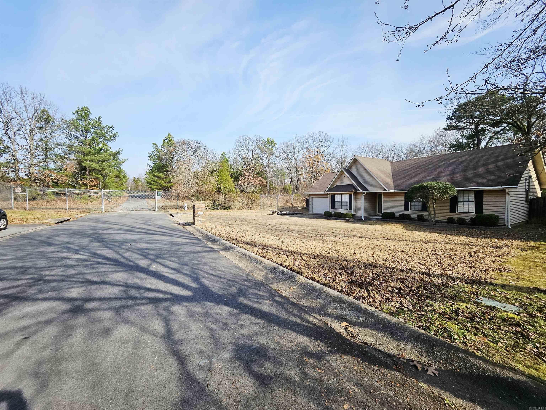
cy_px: 205
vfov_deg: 89.9
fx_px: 205
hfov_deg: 106.2
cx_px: 273
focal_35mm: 13
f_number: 2.2
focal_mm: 1.74
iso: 32
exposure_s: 1/1000
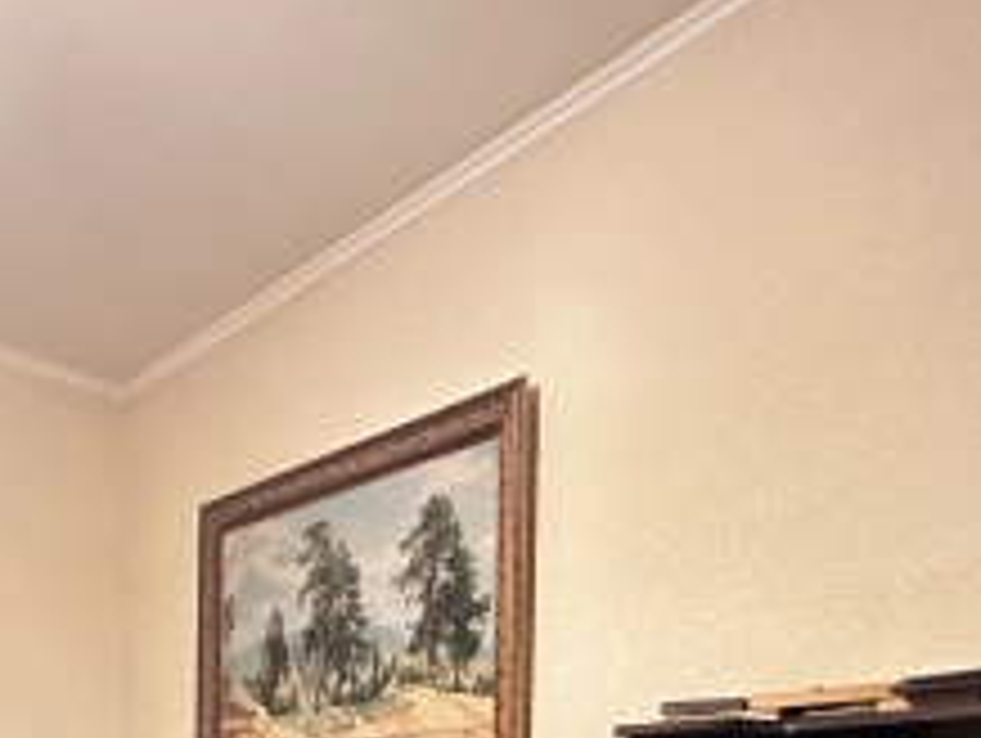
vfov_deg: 31.1
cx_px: 320
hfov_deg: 46.0
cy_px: 855
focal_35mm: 40
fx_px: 1135
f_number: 2.2
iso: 1250
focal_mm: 2.22
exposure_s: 1/34
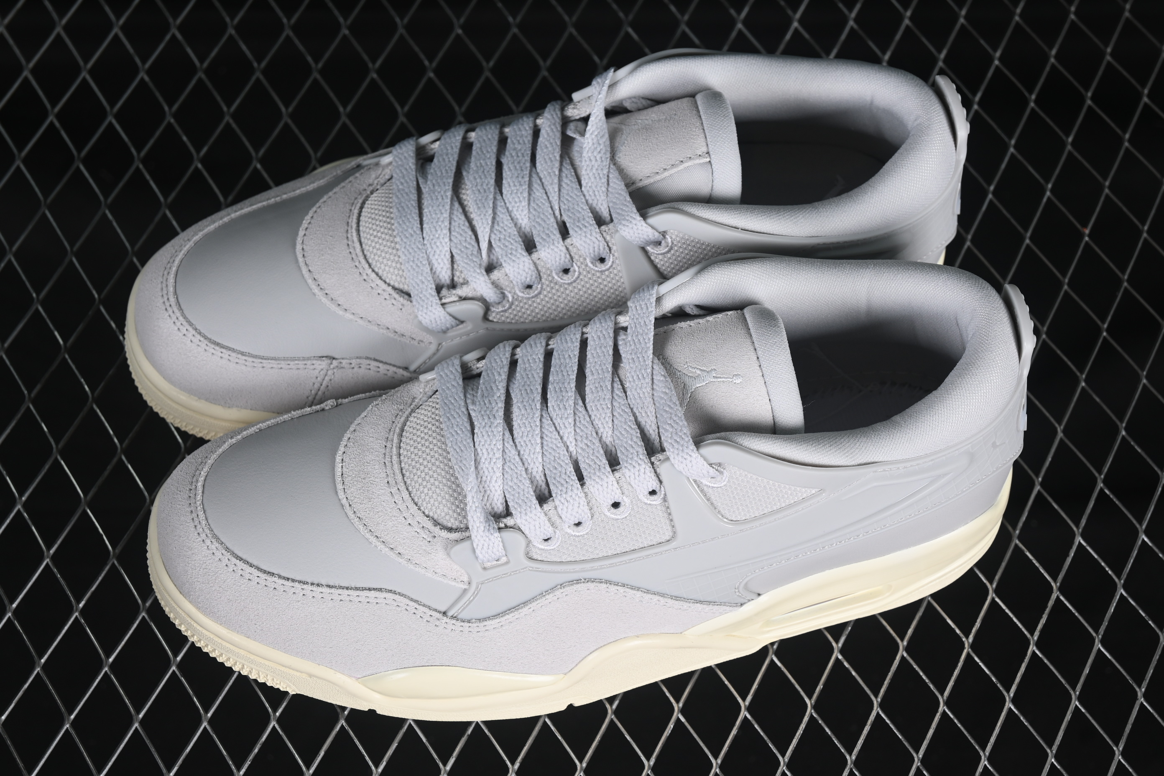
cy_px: 388
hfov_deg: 27.0
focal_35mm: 75
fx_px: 2425
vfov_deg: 18.2
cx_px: 582
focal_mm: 50
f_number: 7.1
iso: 160
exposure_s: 1/80
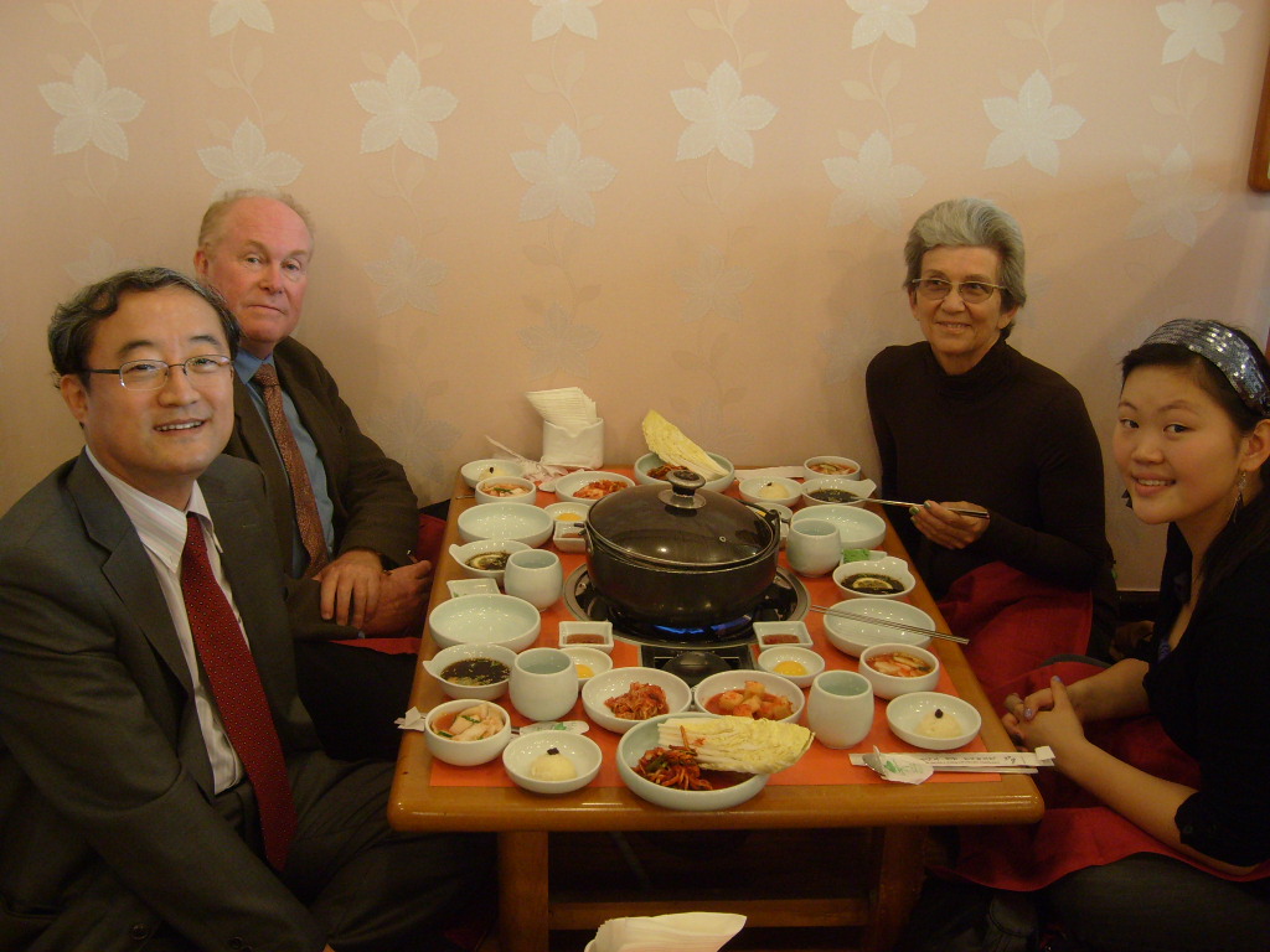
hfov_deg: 52.6
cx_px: 635
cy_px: 476
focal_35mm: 35
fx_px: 1284
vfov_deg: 40.7
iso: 200
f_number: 2.8
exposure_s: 1/45
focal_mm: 5.8
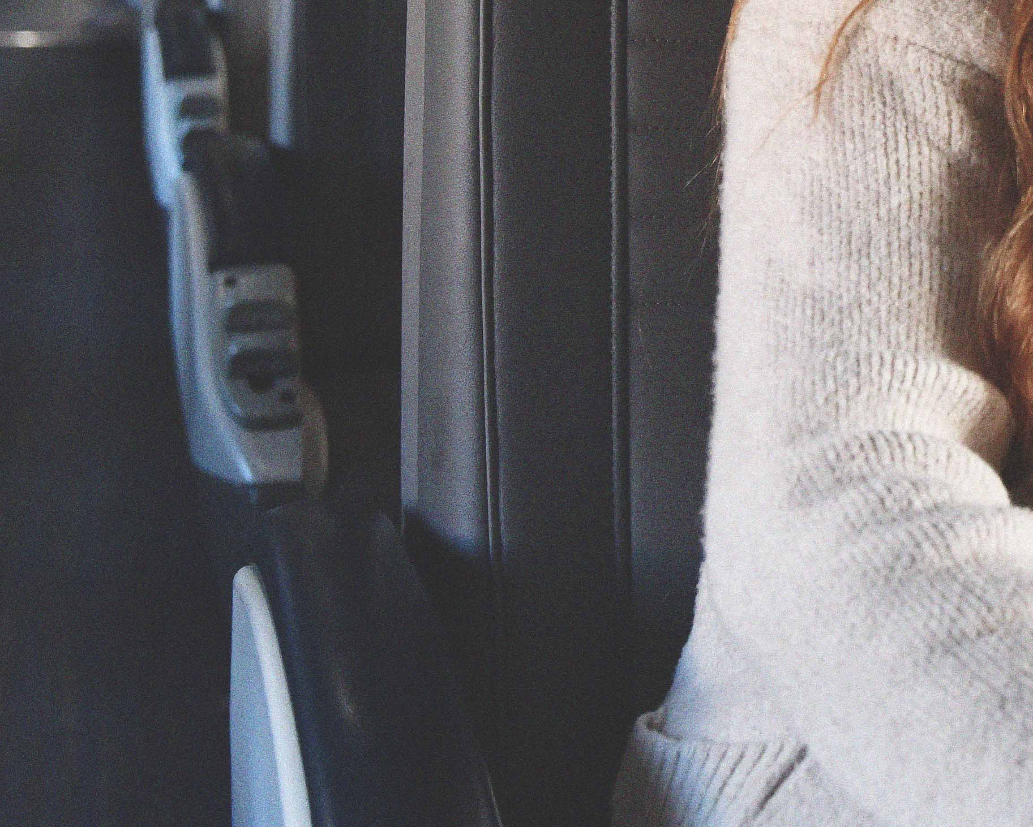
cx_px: 1247
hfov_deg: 17.4
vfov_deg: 14.4
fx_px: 3210
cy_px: -71
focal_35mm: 105
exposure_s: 1/125
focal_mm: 32
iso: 1000
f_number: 3.5
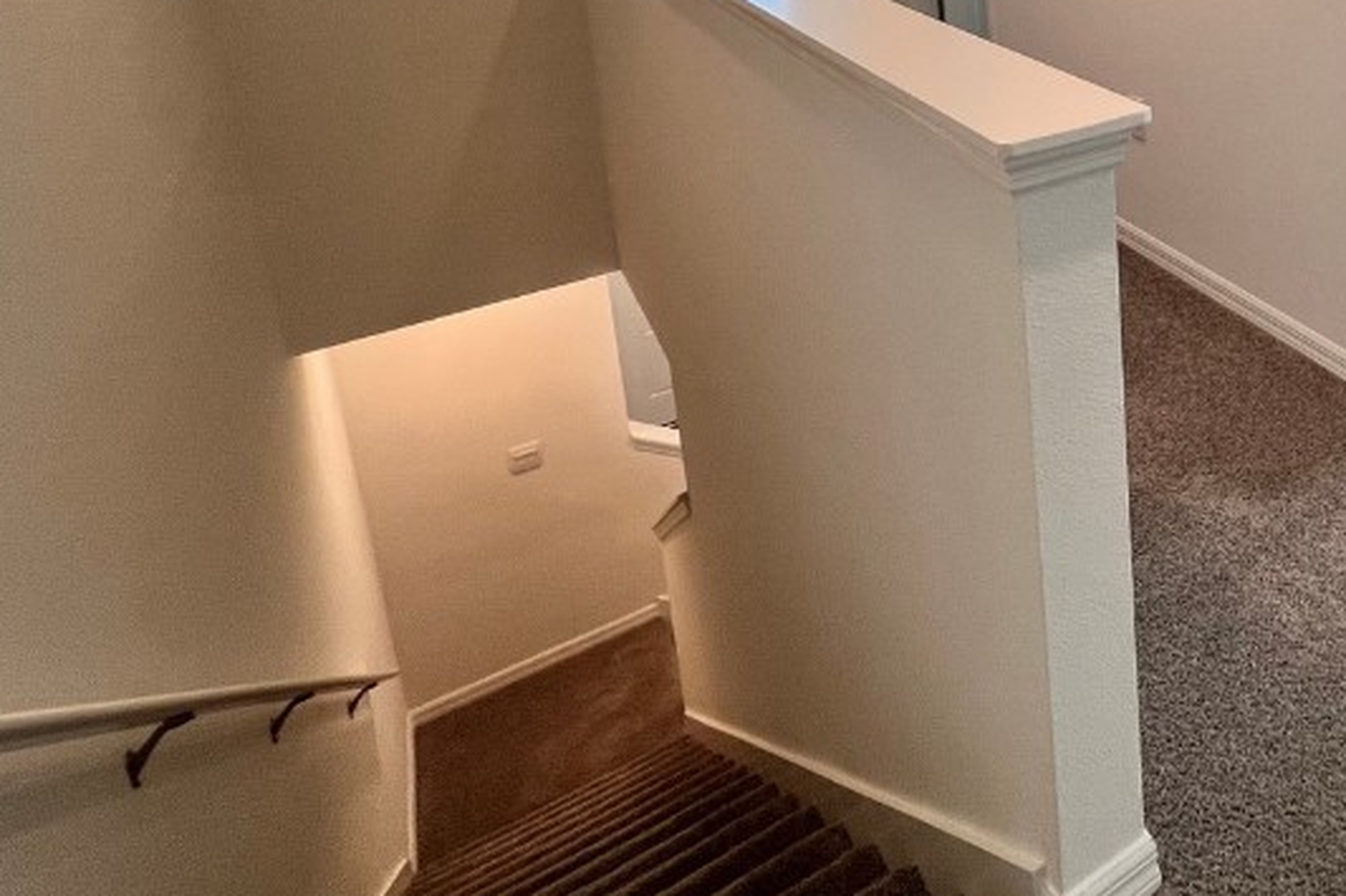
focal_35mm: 26
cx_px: 1275
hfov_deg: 56.9
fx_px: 972
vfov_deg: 42.8
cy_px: 5
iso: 100
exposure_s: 1/120
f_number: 1.8
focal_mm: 1.57
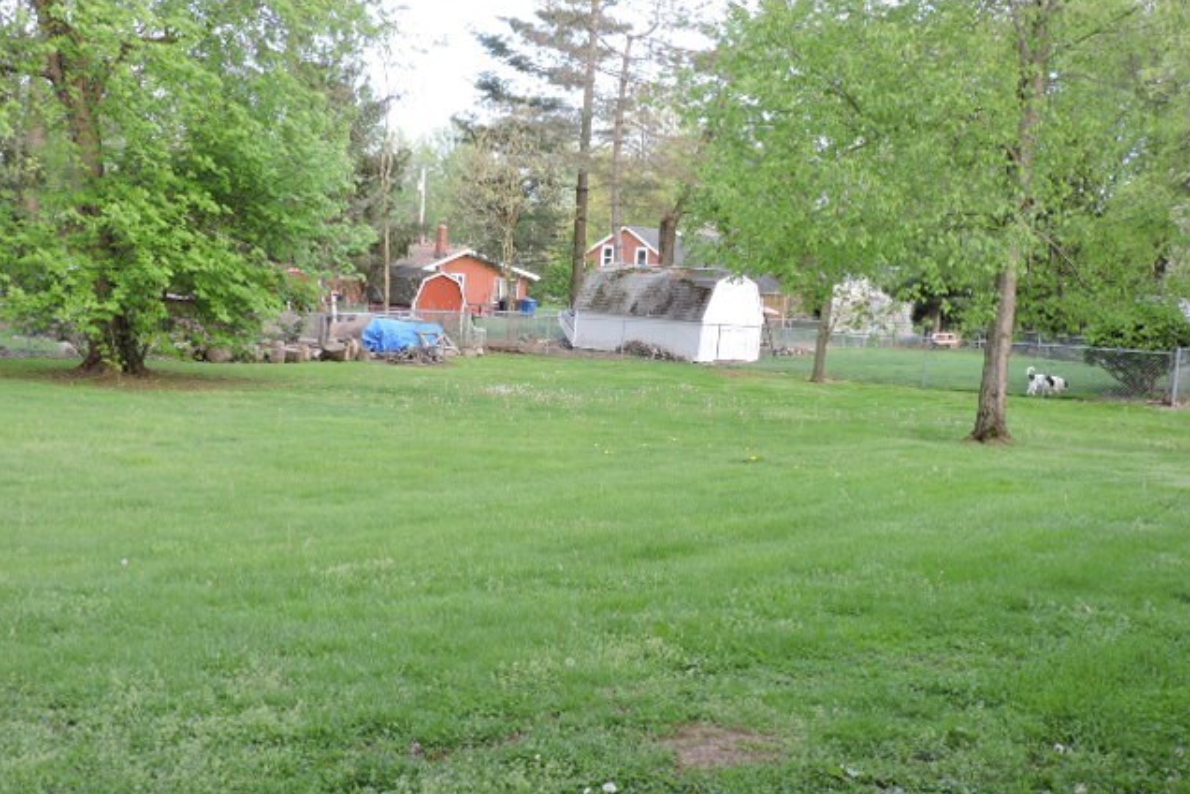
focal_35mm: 45
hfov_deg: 43.6
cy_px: 378
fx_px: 1487
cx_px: 593
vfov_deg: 29.9
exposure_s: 1/60
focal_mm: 7.7
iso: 100
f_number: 3.4
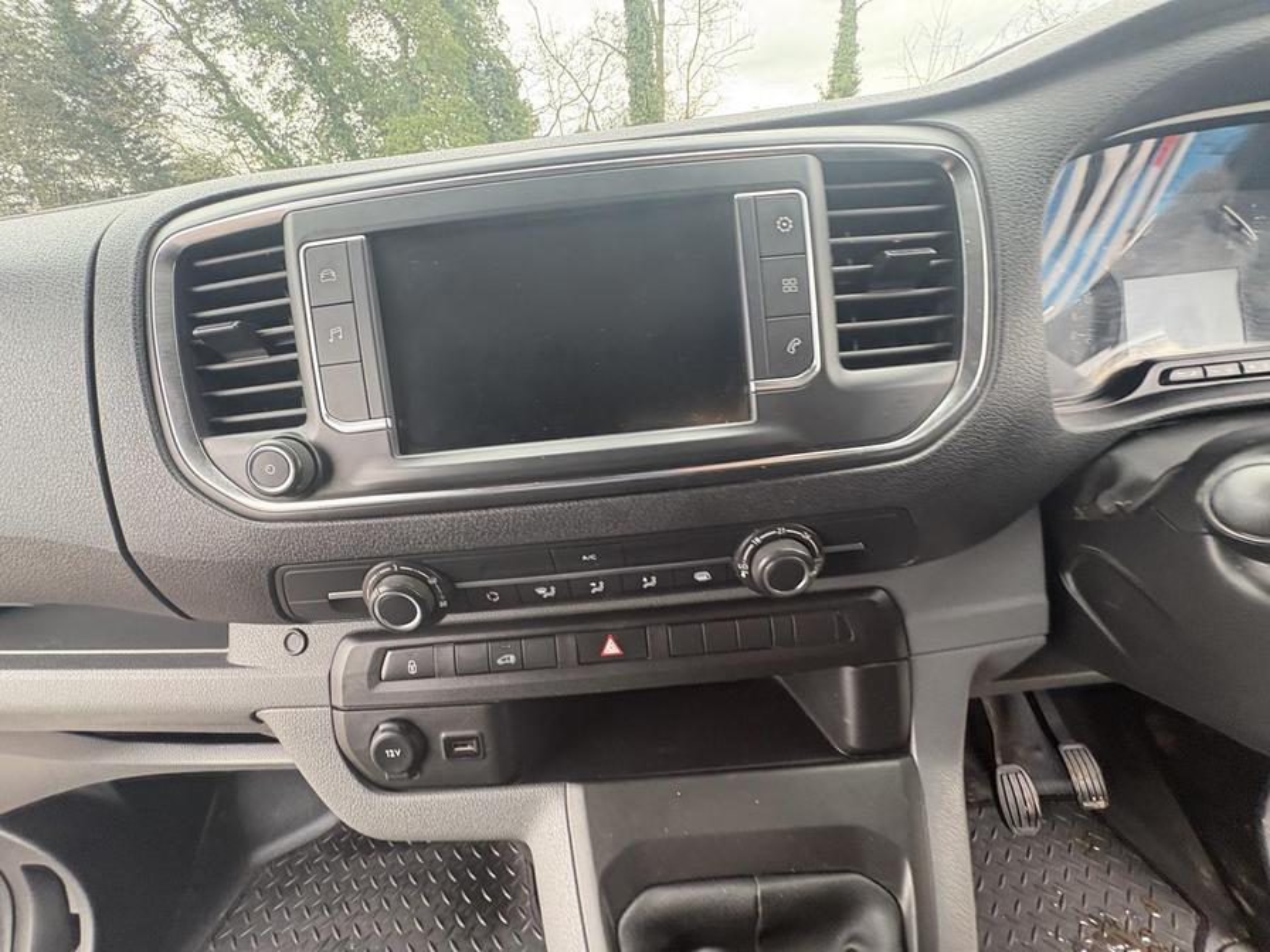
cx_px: 635
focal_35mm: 14
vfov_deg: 85.7
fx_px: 514
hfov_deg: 102.1
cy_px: 476
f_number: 2.2
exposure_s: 1/60
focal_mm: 2.22
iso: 250
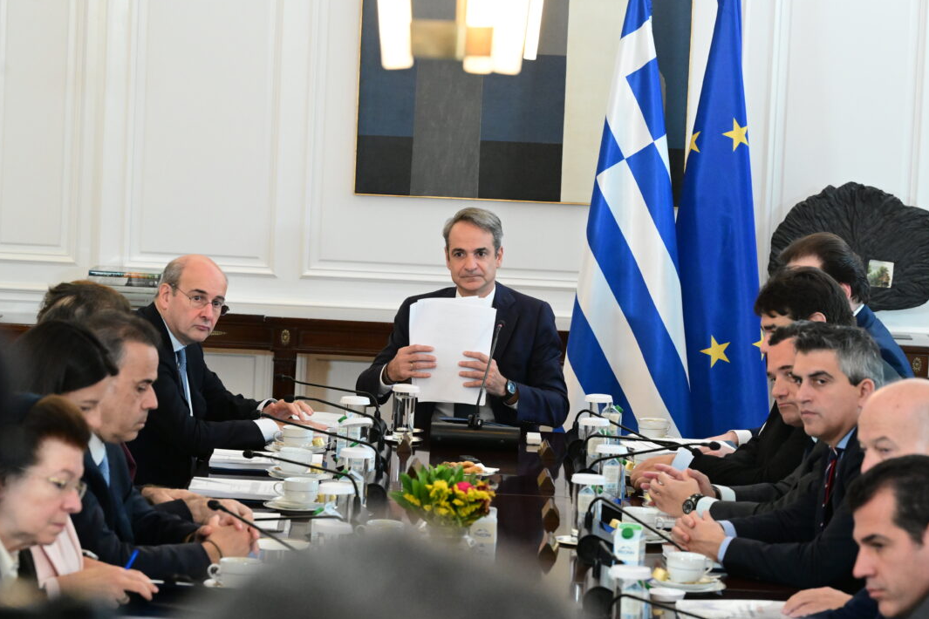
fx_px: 3200
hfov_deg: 16.5
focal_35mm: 124
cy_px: 281
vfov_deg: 11.1
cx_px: 515
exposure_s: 1/400
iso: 8000
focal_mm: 110
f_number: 6.3
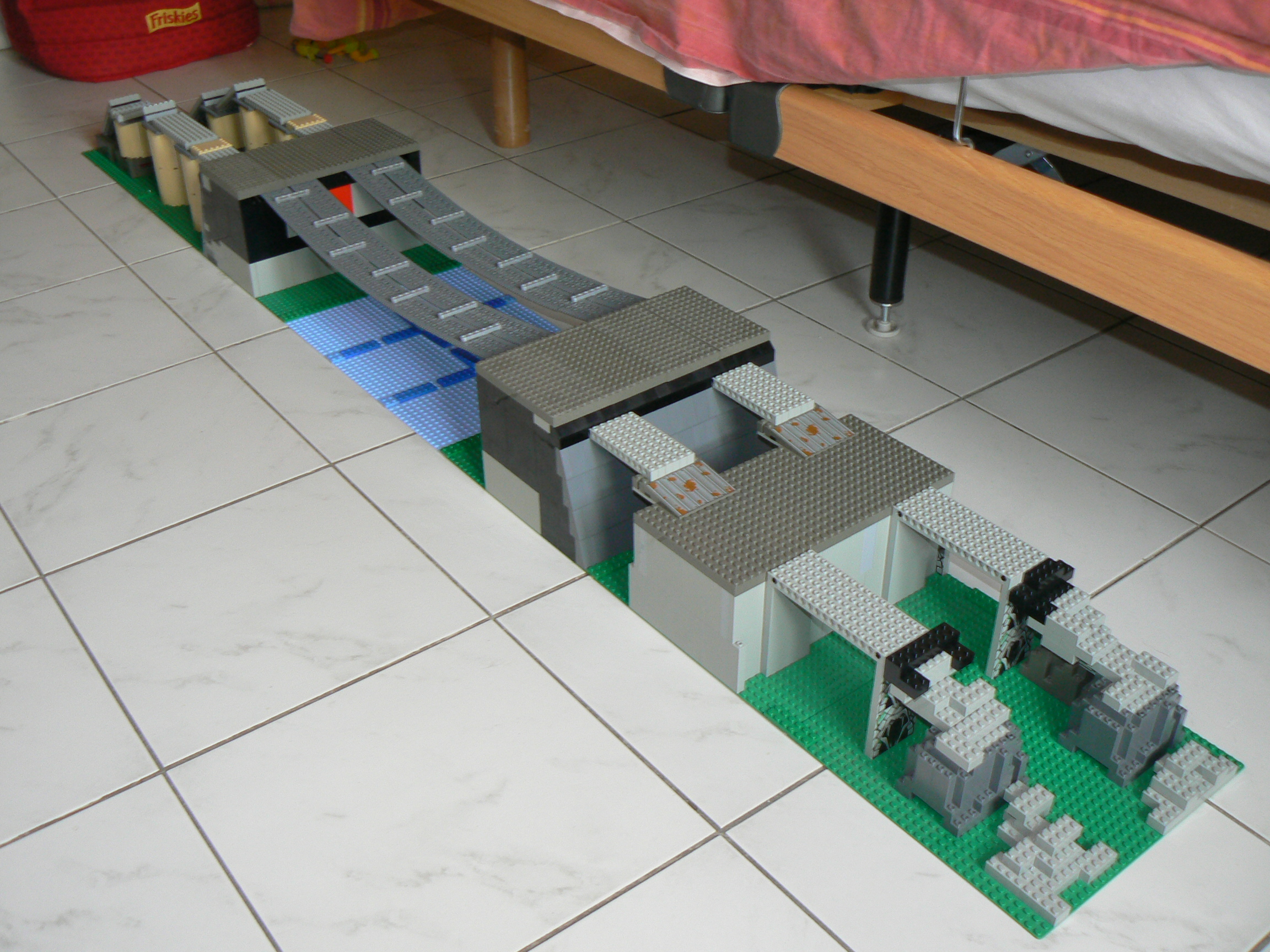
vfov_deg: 39.7
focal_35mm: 36
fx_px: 1321
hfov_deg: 51.4
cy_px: 476
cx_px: 635
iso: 100
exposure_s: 1/10
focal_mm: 6
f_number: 2.8
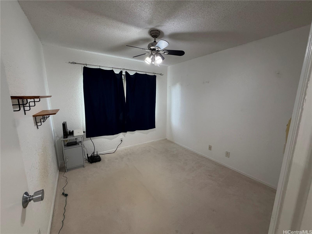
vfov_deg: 85.7
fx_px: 126
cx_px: 156
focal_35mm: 14
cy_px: 117
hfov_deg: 102.1
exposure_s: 1/60
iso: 250
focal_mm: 2.22
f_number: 2.2
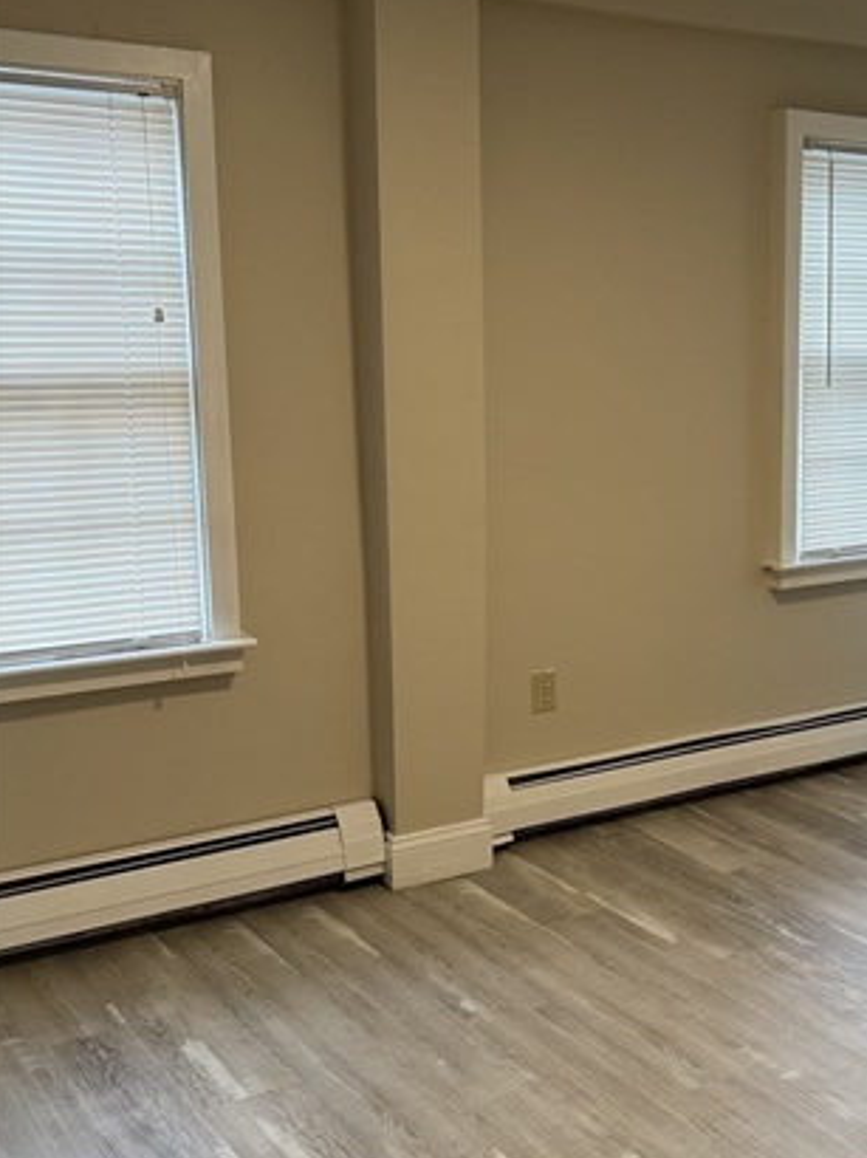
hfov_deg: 30.6
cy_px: 593
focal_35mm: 45
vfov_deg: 42.1
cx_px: 799
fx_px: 1504
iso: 200
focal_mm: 6.86
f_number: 1.78
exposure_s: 1/120
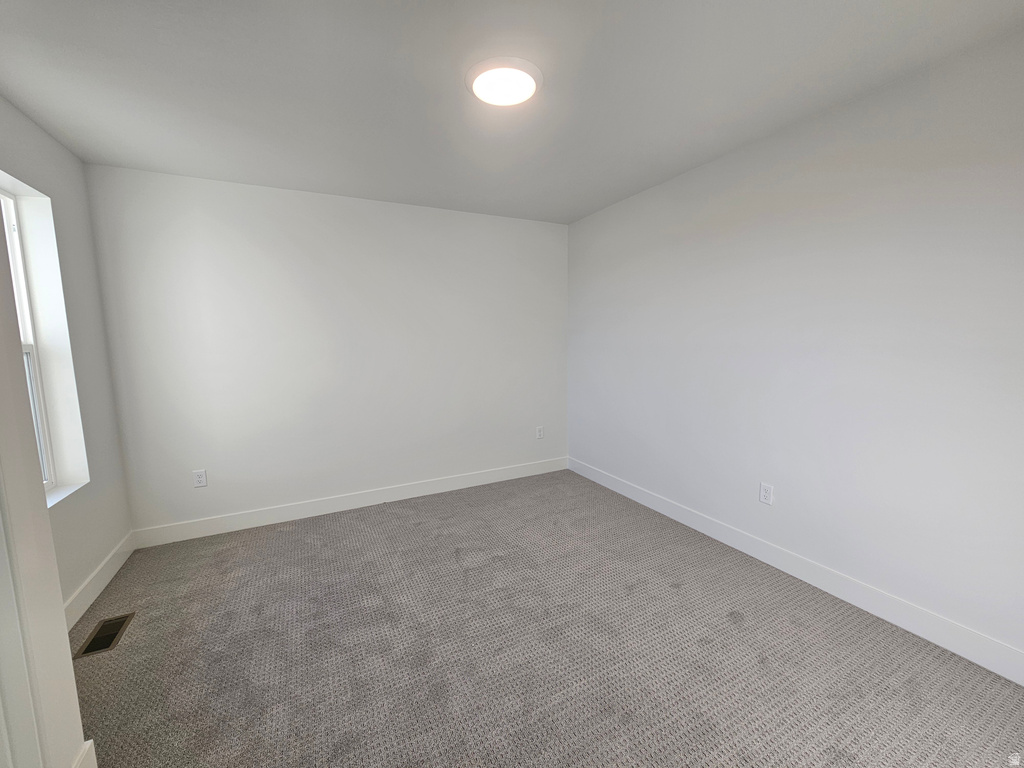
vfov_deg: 89.9
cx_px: 512
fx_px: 385
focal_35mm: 13
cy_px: 384
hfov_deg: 106.2
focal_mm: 2.2
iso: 50
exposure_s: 1/121
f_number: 2.2
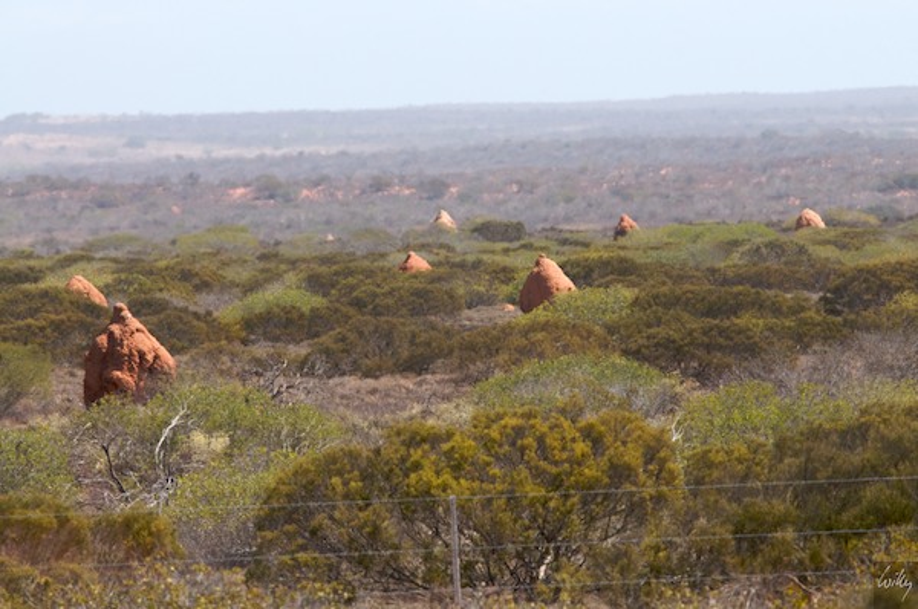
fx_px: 11456
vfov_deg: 3.0
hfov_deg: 4.6
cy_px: 304
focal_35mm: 450
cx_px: 459
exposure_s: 1/800
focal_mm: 300
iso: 1000
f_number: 14
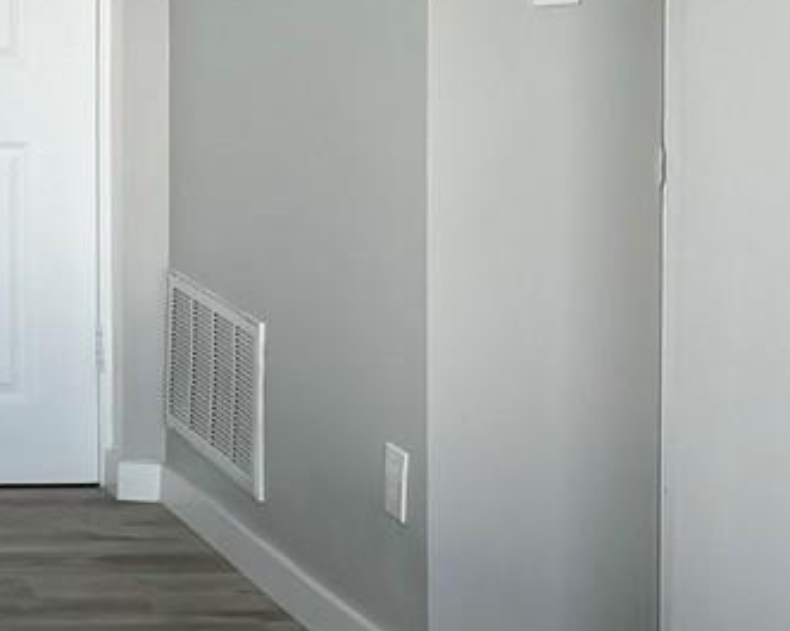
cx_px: -604
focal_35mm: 113
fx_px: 2640
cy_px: 43
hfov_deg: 14.9
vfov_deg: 13.5
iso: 64
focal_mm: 6.76
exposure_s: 1/204
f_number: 1.78
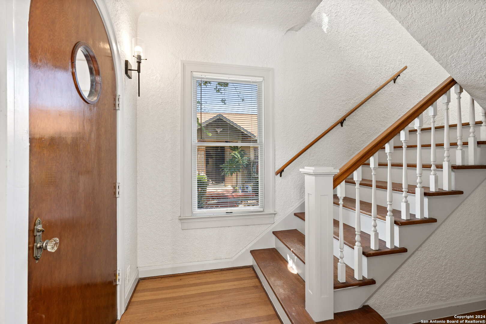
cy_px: 162
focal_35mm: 16
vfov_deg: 73.7
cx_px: 243
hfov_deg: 96.7
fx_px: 216
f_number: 7.1
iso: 320
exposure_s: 1/8
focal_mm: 16
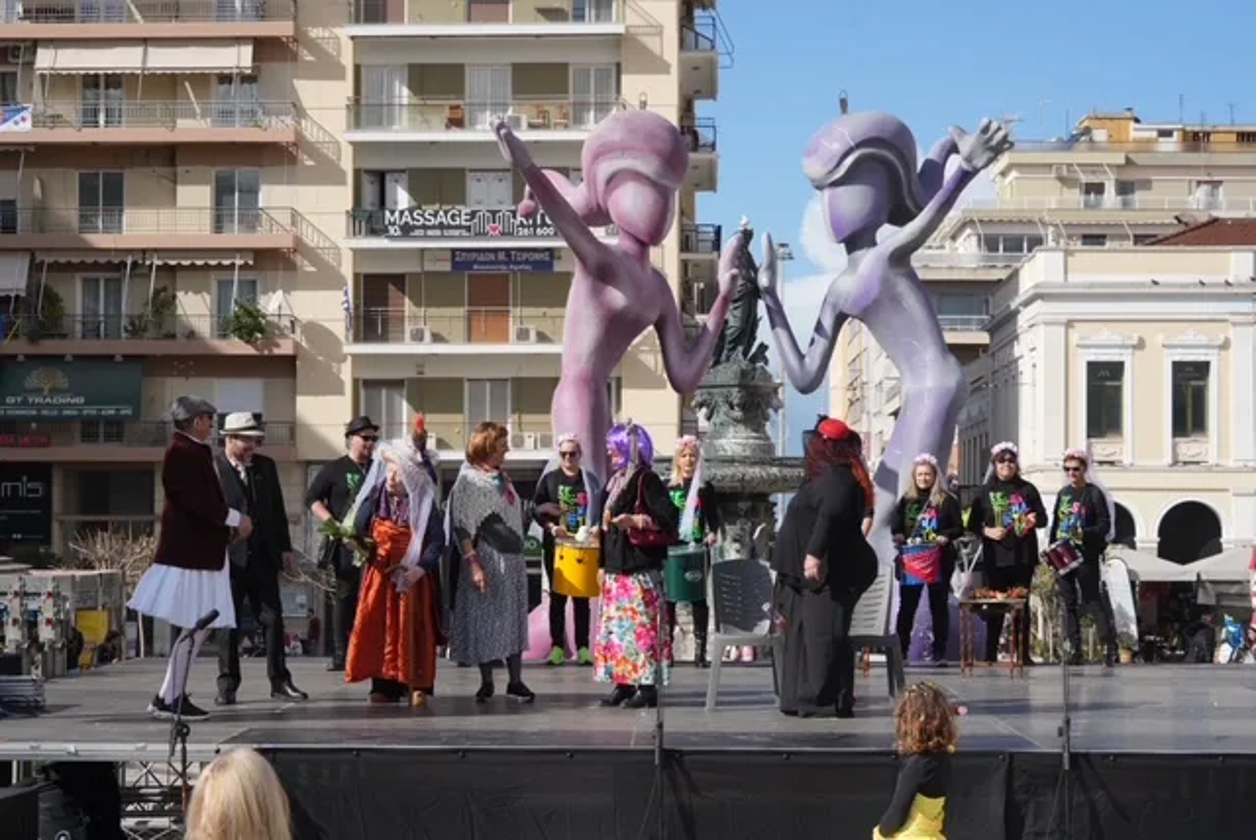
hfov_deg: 27.7
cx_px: 628
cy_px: 420
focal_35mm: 73
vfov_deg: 18.7
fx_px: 2549
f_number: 10
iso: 125
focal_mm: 73
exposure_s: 1/200
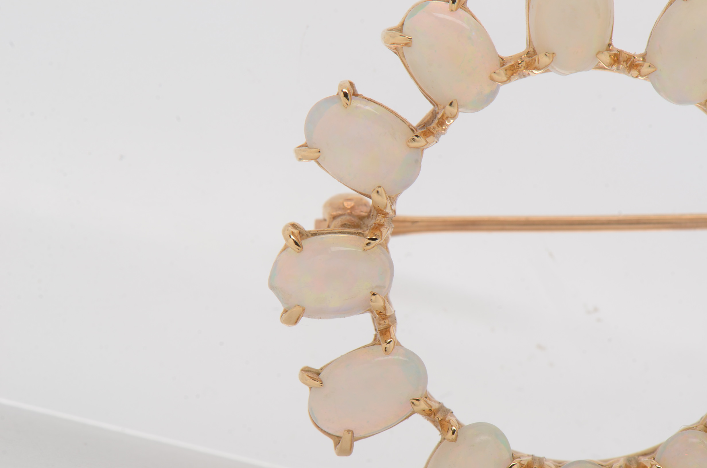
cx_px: 354
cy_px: 234
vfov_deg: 10.7
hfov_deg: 16.1
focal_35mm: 128
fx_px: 2499
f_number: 18
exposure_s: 1/125
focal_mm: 85
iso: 200
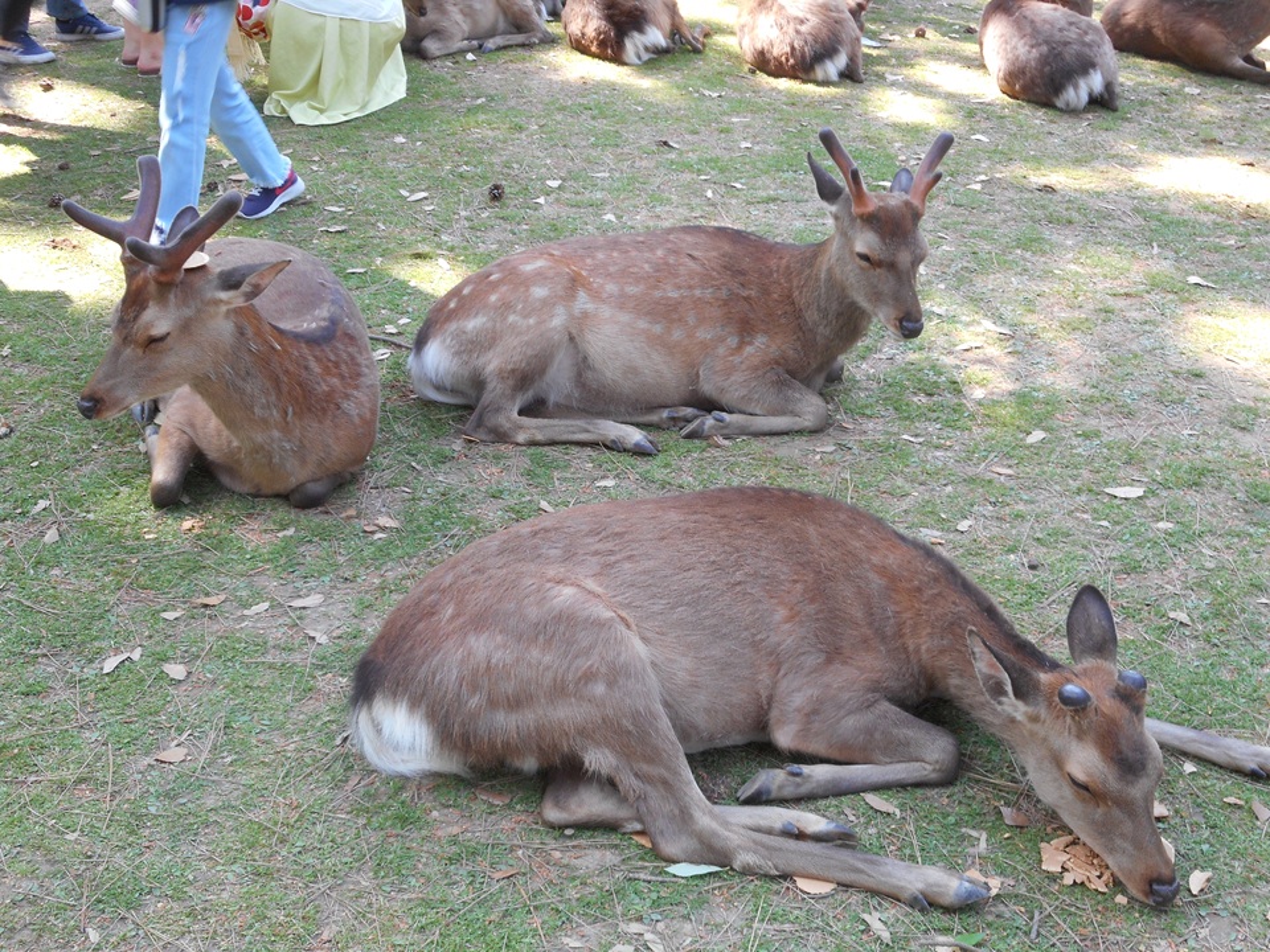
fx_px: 1614
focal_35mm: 44
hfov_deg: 42.9
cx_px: 635
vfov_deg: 32.9
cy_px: 476
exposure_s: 1/30
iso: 100
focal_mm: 7.9
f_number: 4.7
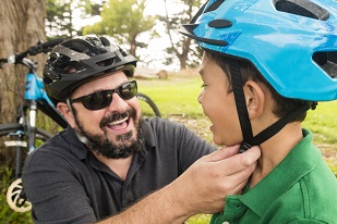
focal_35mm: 35
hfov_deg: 53.7
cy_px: 121
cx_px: 216
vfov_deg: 37.8
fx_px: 328
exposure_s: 1/125
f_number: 6.3
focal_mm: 24
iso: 400
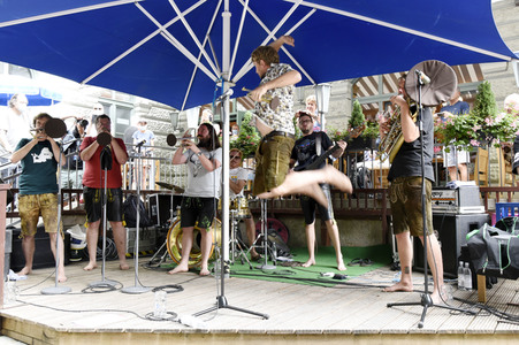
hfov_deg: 62.0
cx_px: 260
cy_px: 172
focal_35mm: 30
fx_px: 432
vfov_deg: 43.5
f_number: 6.3
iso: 1250
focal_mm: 30
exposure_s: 1/80
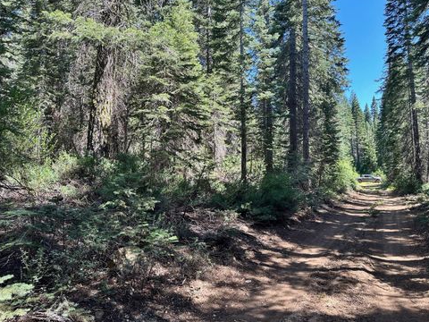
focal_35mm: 25
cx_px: 221
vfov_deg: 54.9
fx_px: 310
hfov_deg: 69.4
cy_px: 161
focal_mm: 6.86
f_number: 1.78
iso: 80
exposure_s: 1/446
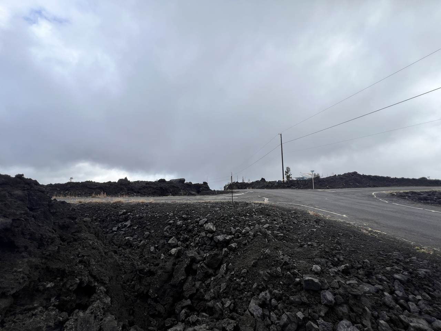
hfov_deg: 106.2
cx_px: 220
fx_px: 166
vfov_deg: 89.9
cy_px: 166
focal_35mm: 13
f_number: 1.8
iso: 32
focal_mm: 1.57
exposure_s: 1/821
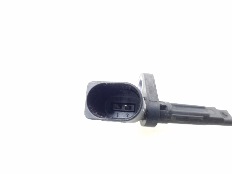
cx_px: 116
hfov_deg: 65.3
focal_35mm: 27
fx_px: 181
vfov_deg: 51.4
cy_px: 87
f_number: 1.9
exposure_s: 1/20
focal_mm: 3.6
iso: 320
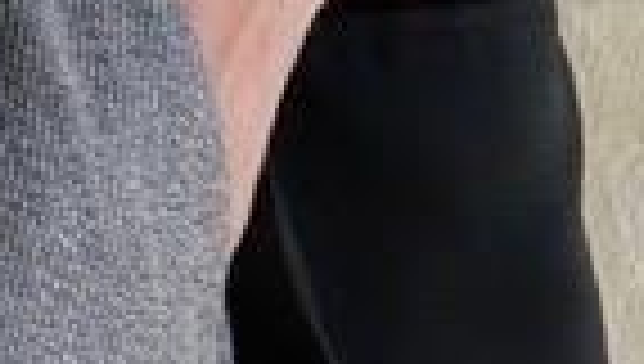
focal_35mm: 740
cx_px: -986
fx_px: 12658
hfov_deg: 2.9
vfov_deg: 1.6
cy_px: 1402
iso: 640
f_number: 3.9
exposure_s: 1/100
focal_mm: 38
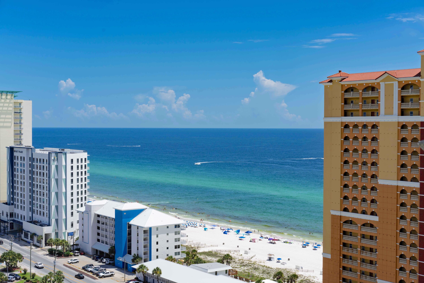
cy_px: 142
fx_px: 648
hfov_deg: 36.2
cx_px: 212
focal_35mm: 55
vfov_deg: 24.6
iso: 100
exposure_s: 1/320
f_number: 10
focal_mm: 55
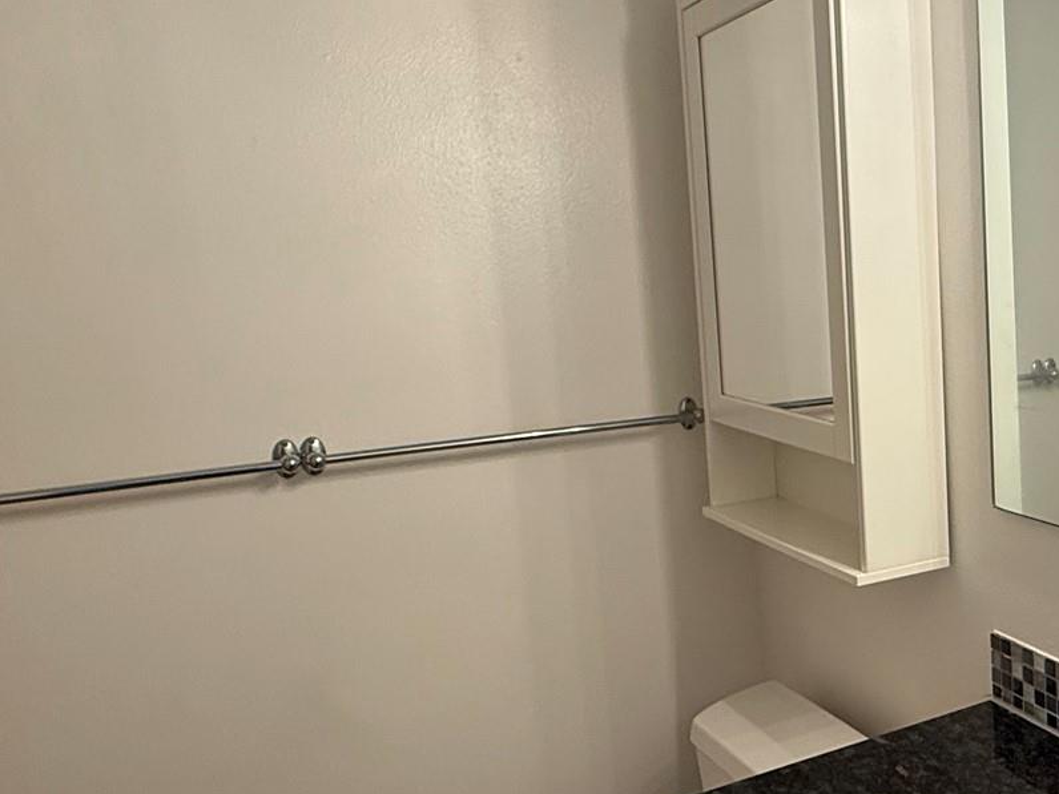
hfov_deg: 45.8
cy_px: 403
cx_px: 979
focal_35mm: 36
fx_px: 1101
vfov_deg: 39.7
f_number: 2.2
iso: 200
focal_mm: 2.22
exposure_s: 1/120
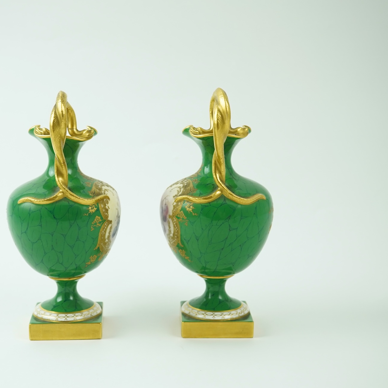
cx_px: 144
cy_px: 195
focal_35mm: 58
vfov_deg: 29.6
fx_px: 736
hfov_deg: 29.4
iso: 640
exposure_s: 1/50
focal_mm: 30
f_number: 8
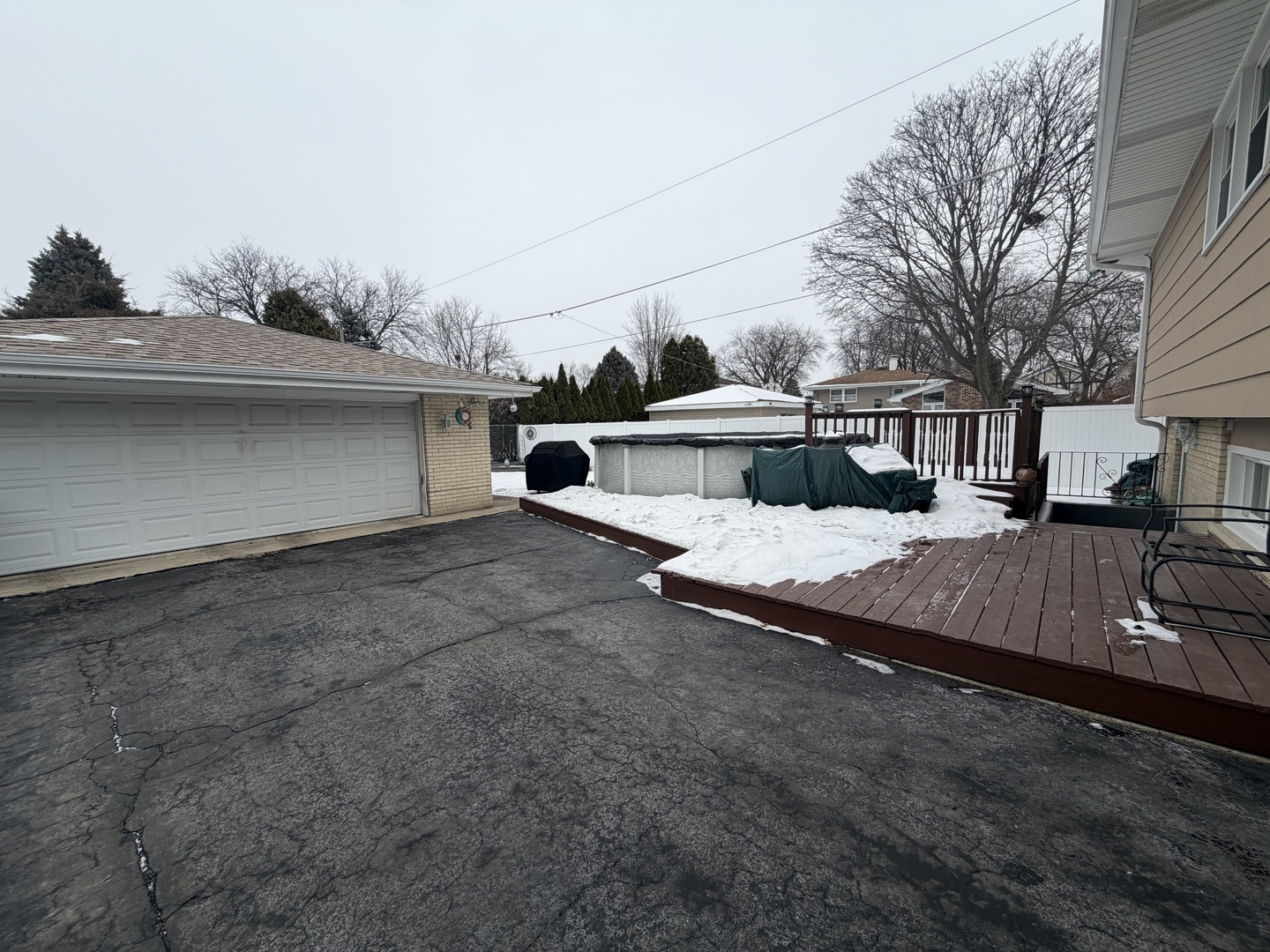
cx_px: 635
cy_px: 476
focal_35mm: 14
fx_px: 514
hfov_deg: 102.1
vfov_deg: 85.7
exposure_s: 1/770
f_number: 2.2
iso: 32
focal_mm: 2.22
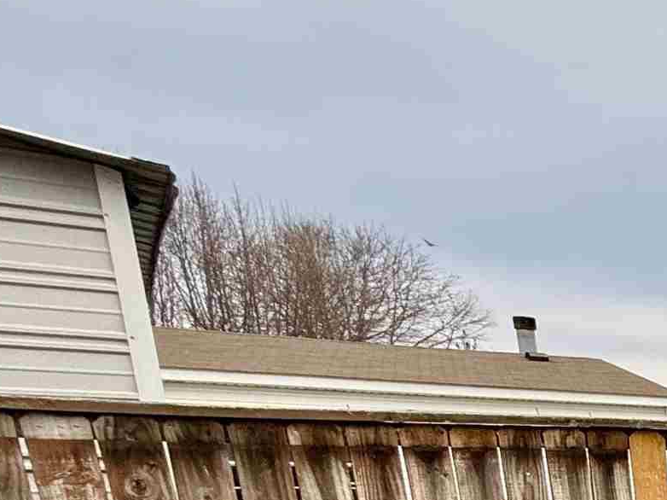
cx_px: 1271
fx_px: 1059
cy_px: 704
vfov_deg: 22.7
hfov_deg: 20.5
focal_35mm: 55
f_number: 2.2
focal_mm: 2.22
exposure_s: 1/261
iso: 50
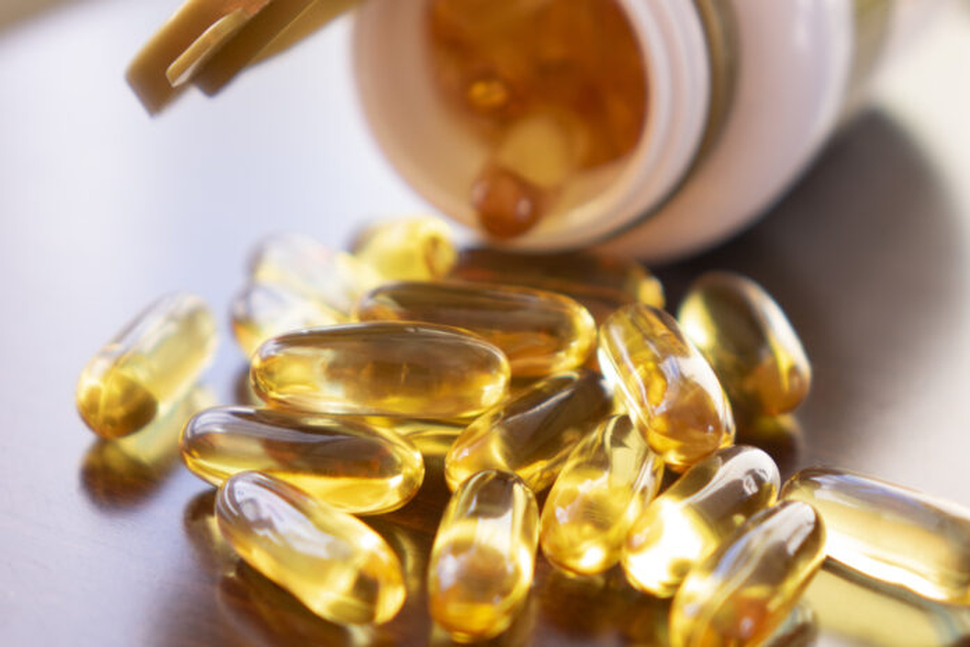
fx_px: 3341
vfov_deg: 11.1
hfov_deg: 16.5
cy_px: 324
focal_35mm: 124
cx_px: 485
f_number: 2.8
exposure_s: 1/100
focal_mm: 45.37
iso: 100
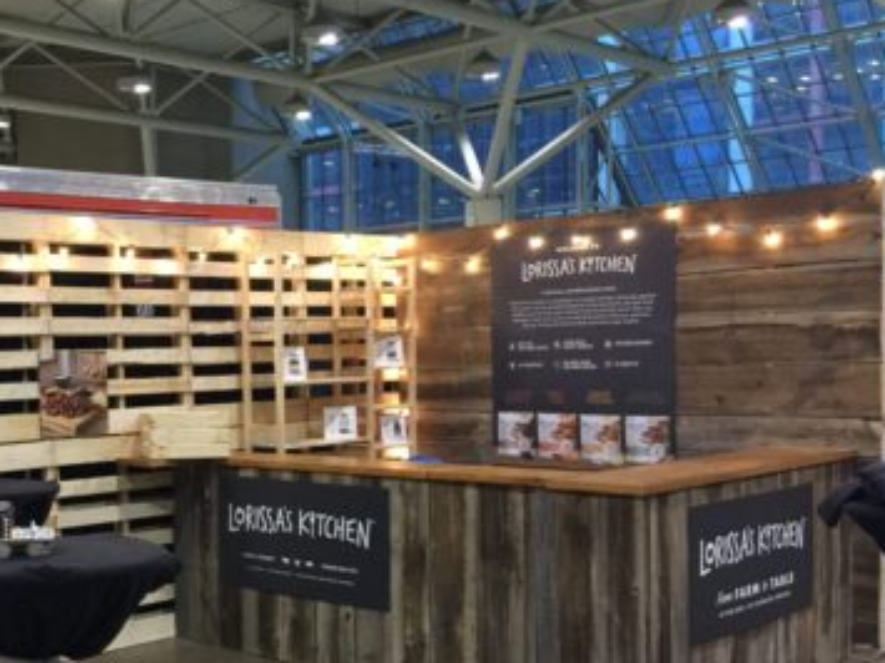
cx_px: 170
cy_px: 446
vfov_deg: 29.4
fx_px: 1252
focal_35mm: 49
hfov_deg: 37.4
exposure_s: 1/10
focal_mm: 4.15
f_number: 2.2
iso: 125
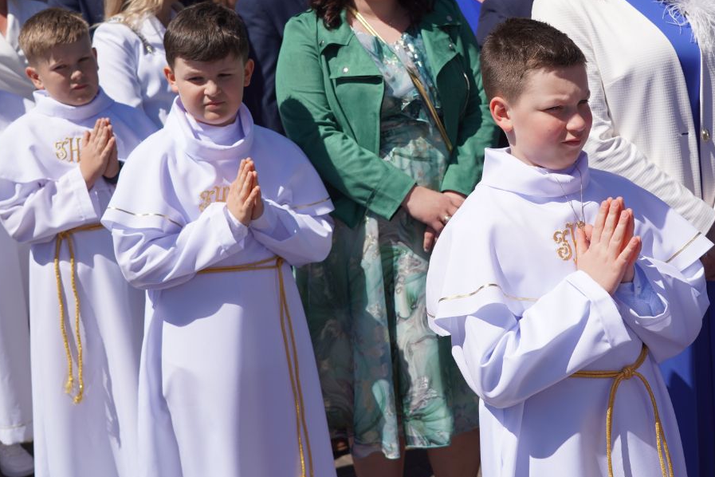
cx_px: 434
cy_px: 139
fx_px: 1152
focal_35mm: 58
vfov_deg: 23.2
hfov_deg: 34.4
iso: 100
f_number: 5
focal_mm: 40
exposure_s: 1/1250
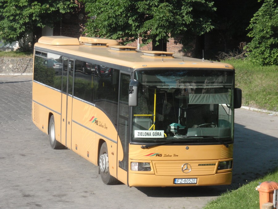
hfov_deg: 16.4
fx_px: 964
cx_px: 139
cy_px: 104
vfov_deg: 12.3
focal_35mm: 120
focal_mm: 21.57
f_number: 5.5
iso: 250
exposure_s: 1/500
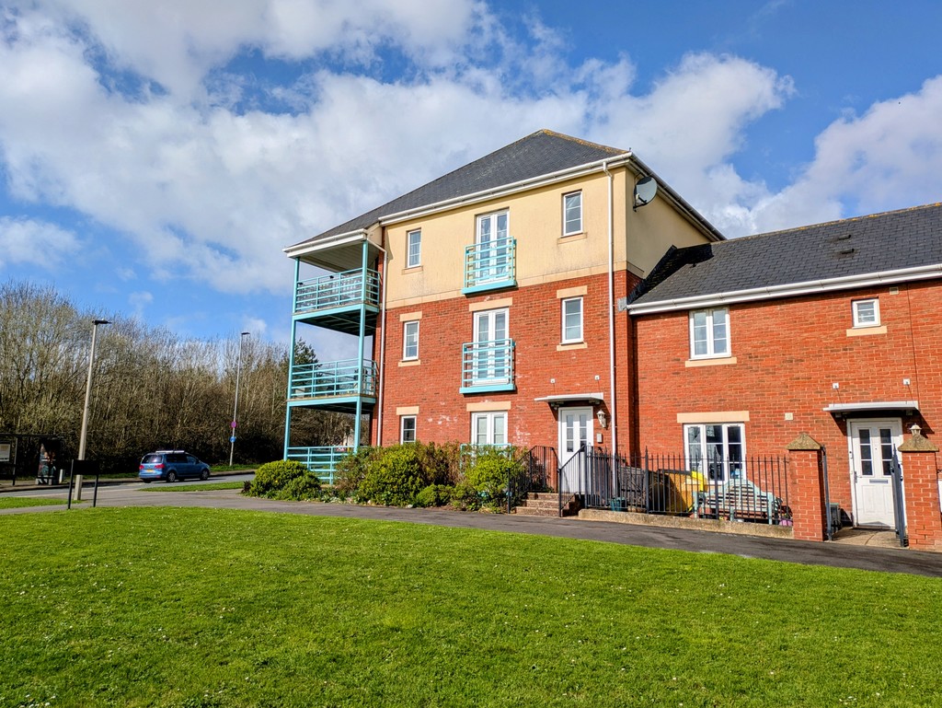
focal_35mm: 25
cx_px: 471
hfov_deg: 69.4
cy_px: 354
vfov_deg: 54.9
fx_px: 681
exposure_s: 1/3378
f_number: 1.89
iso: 45
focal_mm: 5.43
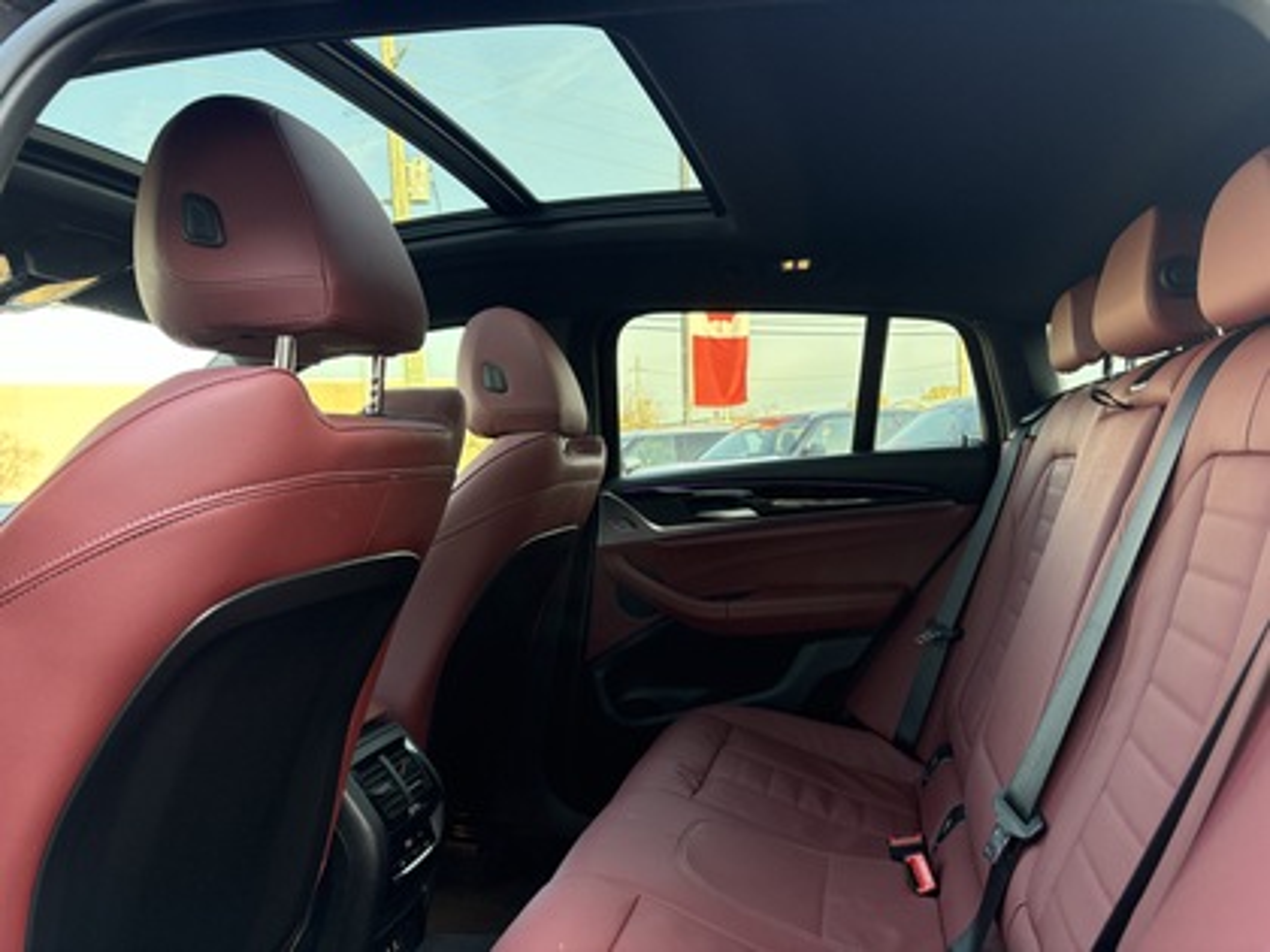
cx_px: 635
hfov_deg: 67.3
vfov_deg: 53.1
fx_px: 954
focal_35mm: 26
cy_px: 476
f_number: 1.6
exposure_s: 1/83
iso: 125
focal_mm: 5.96
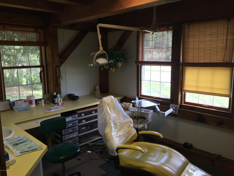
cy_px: 88
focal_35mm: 29
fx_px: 196
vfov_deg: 48.2
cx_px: 117
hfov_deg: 61.7
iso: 32
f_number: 2.2
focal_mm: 4.15
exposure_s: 1/40
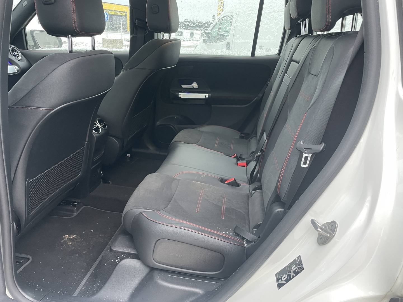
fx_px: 303
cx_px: 202
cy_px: 151
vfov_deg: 53.1
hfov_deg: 67.3
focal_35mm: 26
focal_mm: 4.2
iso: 125
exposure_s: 1/65
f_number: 1.6
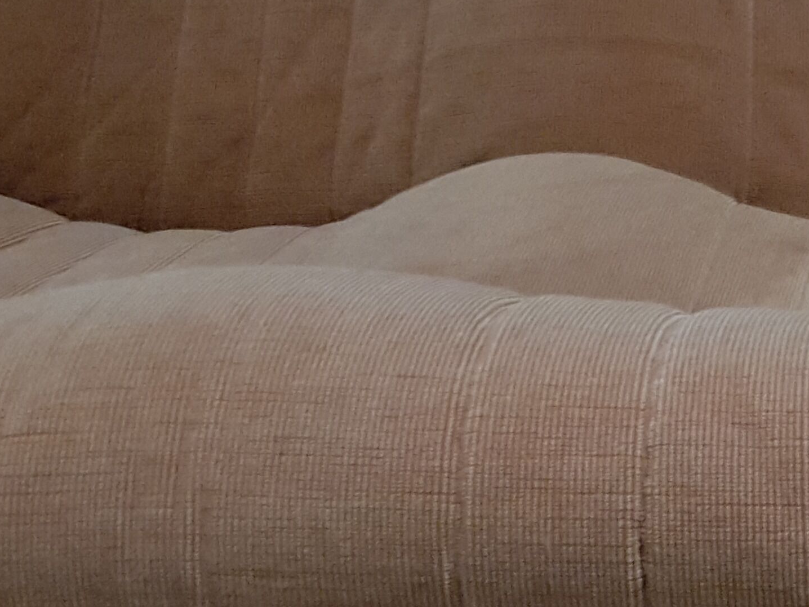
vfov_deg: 20.2
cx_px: 968
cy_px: 305
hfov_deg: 24.2
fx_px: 1706
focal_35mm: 73
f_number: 1.7
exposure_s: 1/10
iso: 1000
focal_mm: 4.2
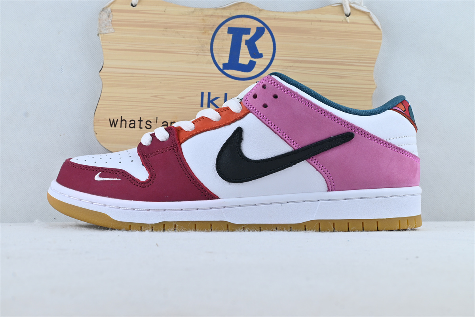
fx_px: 604
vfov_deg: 29.4
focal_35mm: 46
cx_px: 238
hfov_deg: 43.0
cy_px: 158
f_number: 10
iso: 100
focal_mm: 30.5
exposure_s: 1/15
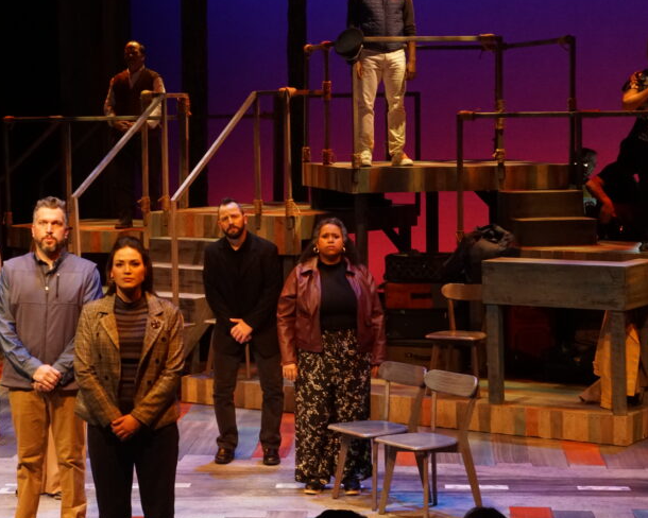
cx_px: 277
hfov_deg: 23.0
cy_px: 239
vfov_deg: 18.5
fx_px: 1588
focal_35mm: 83
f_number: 9
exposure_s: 1/25
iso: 2000
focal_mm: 35
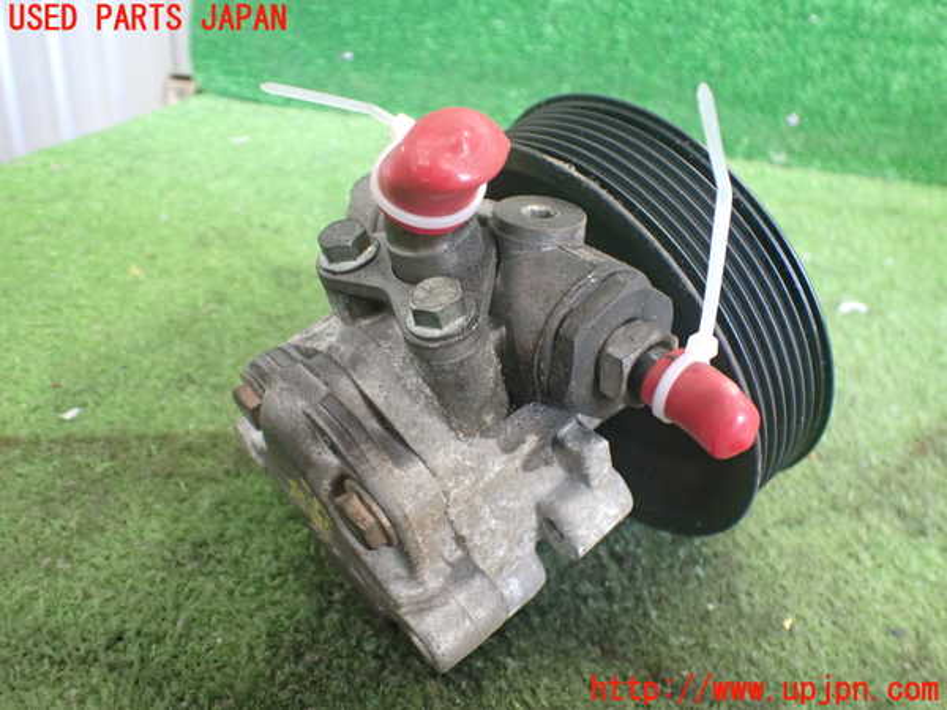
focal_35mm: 30
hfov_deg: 60.0
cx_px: 474
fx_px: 821
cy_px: 355
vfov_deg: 46.8
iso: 800
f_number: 2.3
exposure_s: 1/40
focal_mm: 5.4
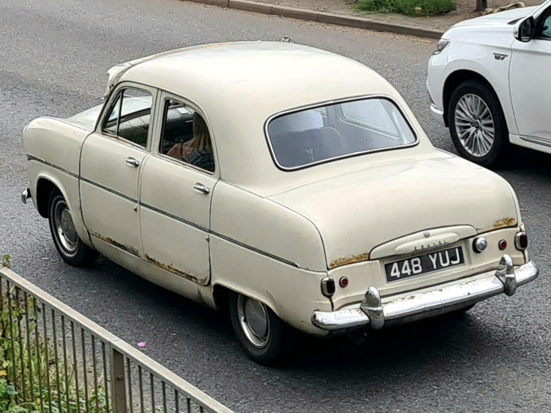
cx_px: 276
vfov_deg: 53.1
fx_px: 414
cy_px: 206
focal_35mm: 26
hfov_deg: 67.3
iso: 50
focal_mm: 5.4
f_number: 1.8
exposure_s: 1/667
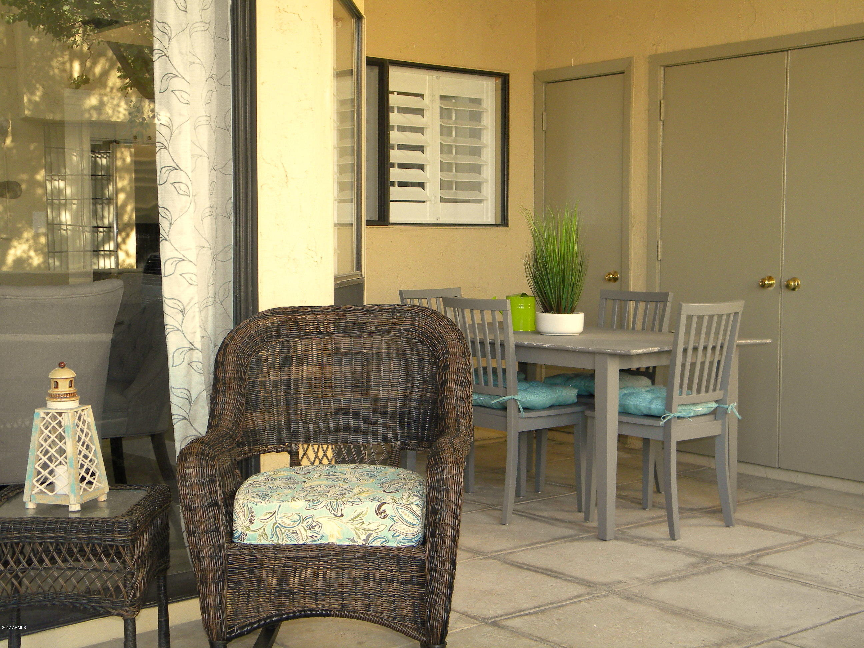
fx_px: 1173
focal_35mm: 47
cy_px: 324
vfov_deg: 30.9
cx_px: 432
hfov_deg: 40.4
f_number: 3.9
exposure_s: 1/53
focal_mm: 8.6
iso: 150
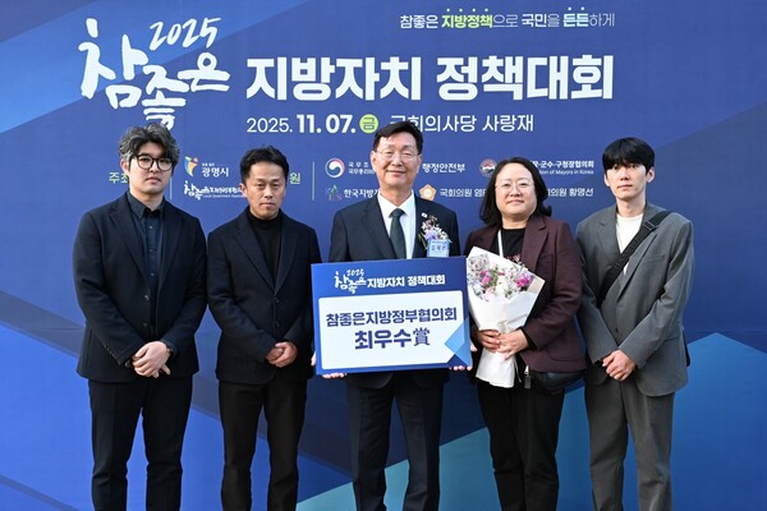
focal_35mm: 34
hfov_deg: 55.8
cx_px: 384
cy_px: 256
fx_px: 724
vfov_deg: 38.9
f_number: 6.3
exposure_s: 1/160
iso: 800
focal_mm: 34
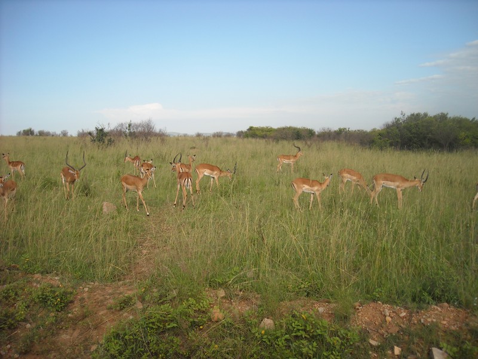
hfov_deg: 52.6
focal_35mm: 35
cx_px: 239
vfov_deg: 40.7
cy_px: 180
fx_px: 483
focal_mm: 5.7
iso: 64
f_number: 5.6
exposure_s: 1/201
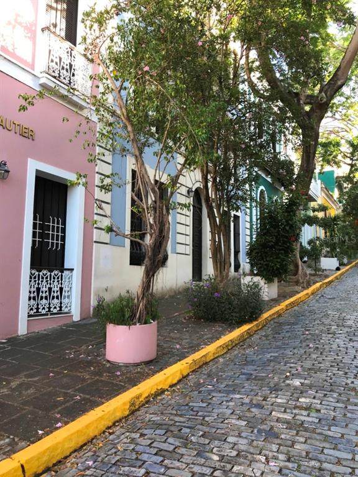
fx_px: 386
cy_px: 238
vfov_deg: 63.4
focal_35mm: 28
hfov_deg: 49.7
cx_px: 179
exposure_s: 1/120
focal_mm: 3.99
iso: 32
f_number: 1.8
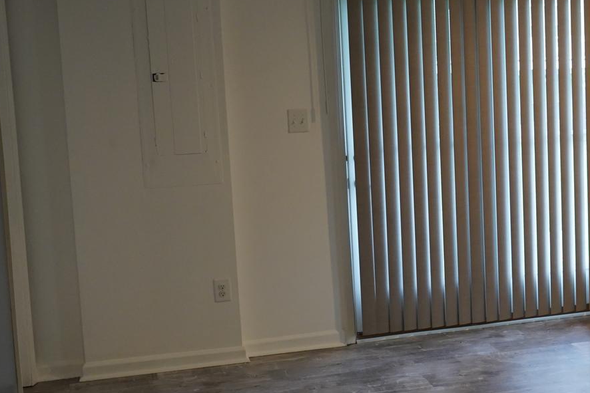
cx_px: 501
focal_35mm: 67
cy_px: 199
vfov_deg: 20.3
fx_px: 1098
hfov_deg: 29.2
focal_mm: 29
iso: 2000
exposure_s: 1/160
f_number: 3.5
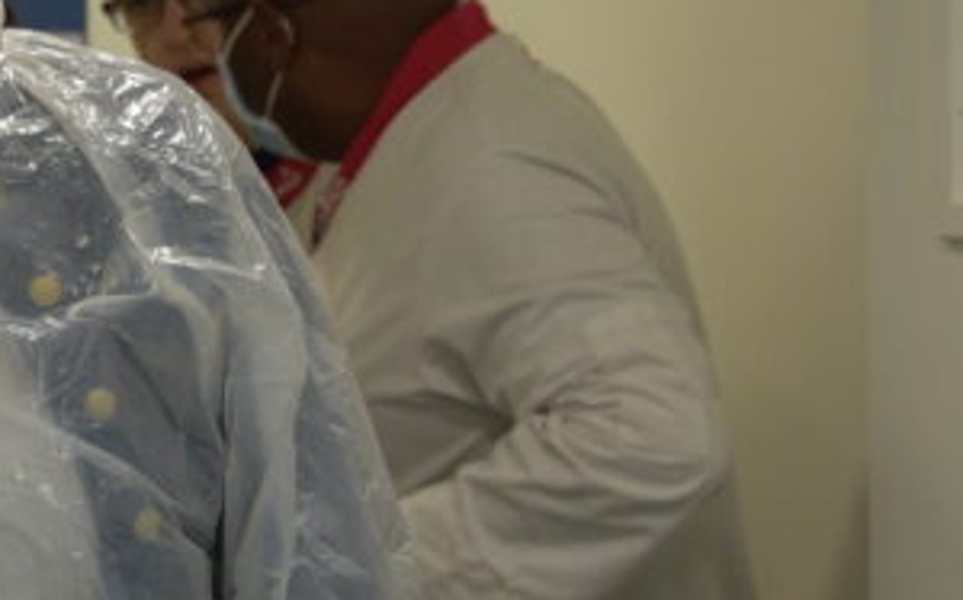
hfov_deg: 9.8
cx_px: -379
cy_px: 133
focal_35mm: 209
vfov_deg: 6.3
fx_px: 5481
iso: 500
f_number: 4.5
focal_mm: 40
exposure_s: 1/60
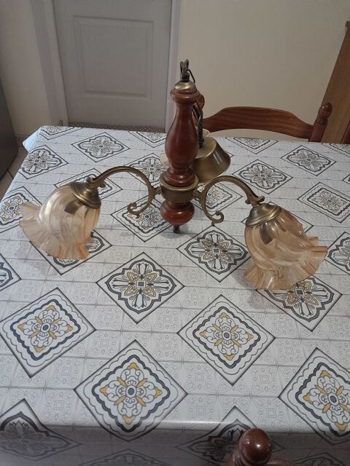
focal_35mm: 27
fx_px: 364
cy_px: 233
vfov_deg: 65.3
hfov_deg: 51.4
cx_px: 175
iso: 500
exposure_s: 1/33
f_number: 1.8
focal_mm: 4
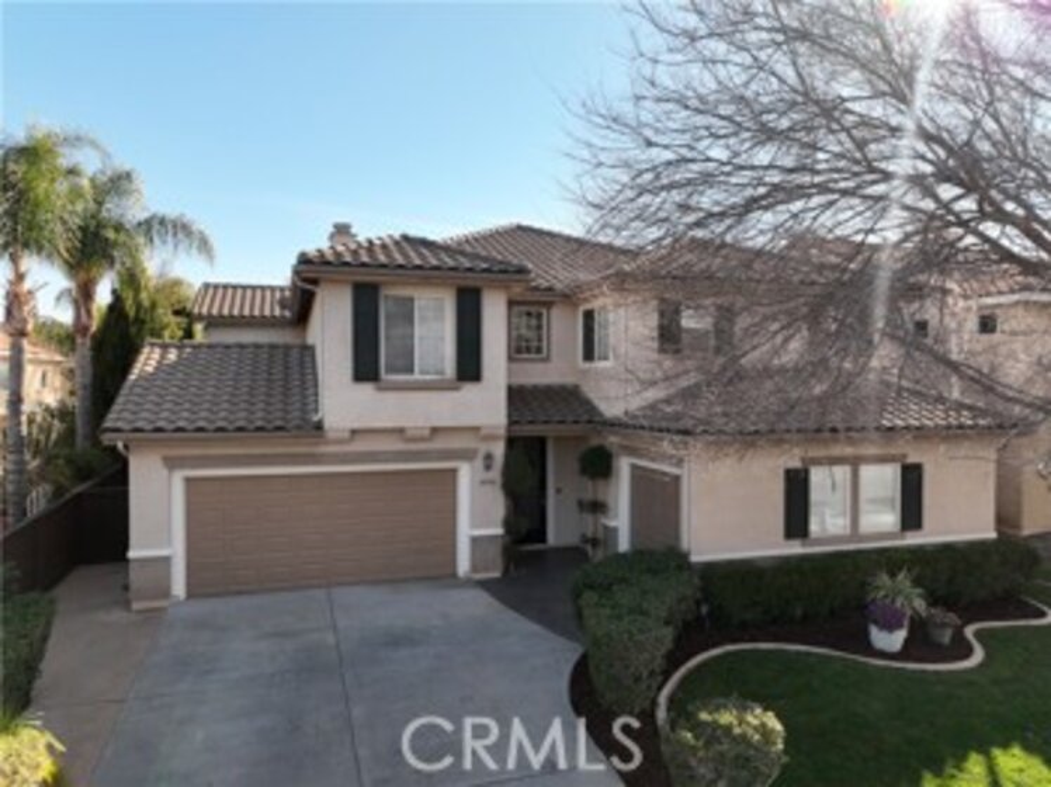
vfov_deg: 56.8
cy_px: 394
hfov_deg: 71.6
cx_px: 526
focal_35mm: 24
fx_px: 728
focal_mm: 12.29
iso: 260
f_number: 2.8
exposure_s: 1/100
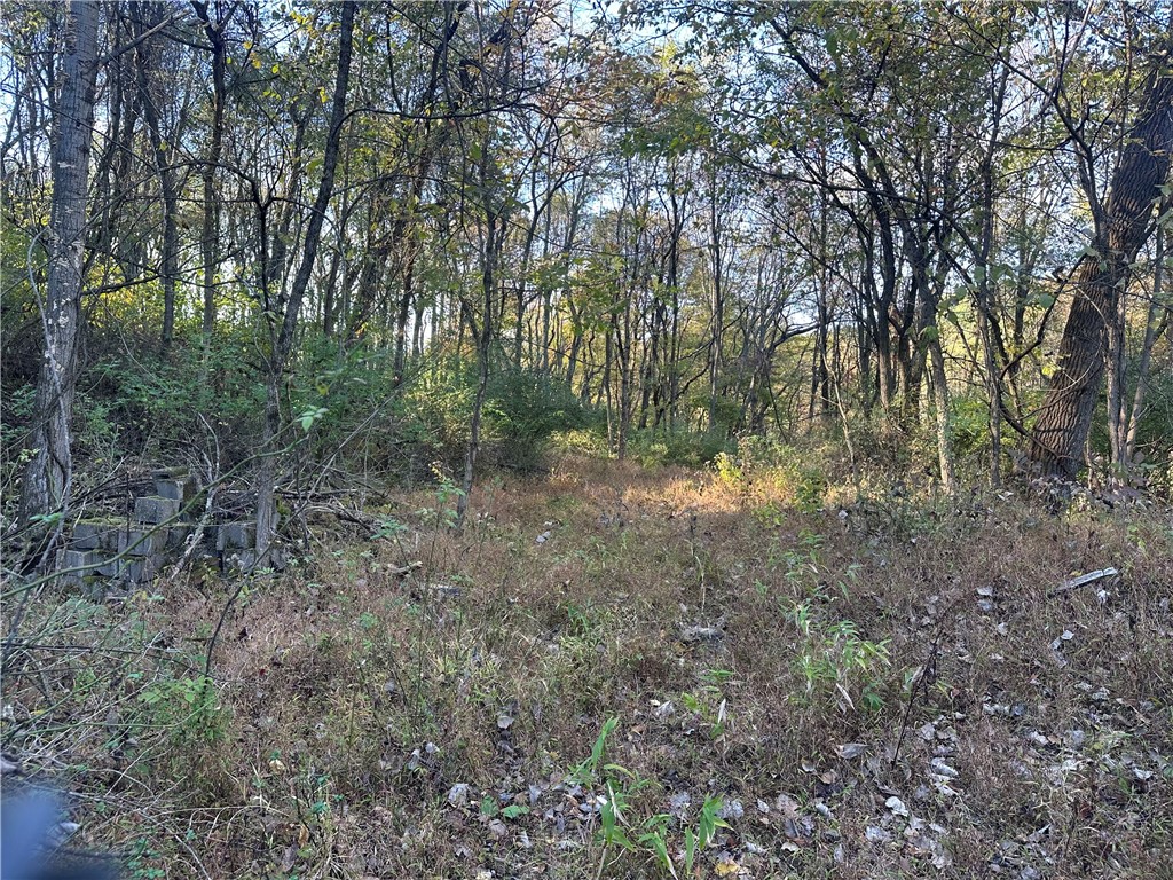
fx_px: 813
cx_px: 586
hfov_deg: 71.6
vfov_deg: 56.8
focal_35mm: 24
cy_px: 440
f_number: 1.78
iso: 64
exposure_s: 1/127
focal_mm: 6.86
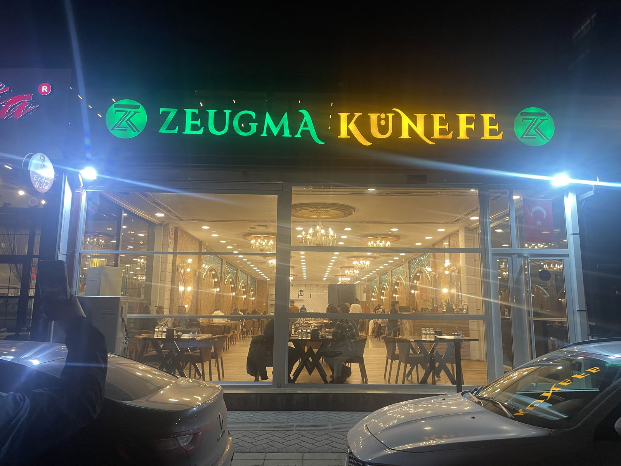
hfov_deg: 67.3
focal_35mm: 26
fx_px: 466
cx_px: 310
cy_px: 233
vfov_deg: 53.1
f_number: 1.6
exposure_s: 1/50
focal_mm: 4.2
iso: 100
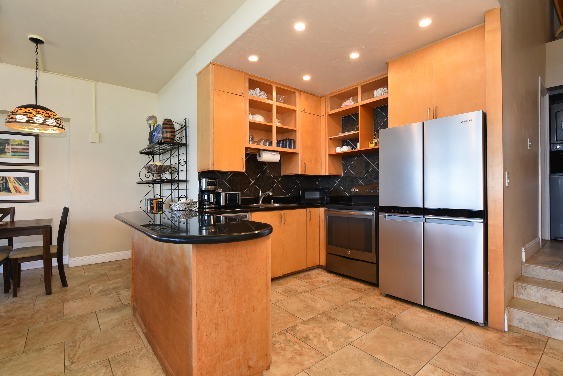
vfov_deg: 70.5
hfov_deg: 93.3
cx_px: 282
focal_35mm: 17
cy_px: 188
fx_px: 266
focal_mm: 17
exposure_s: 1/20
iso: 4500
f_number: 16
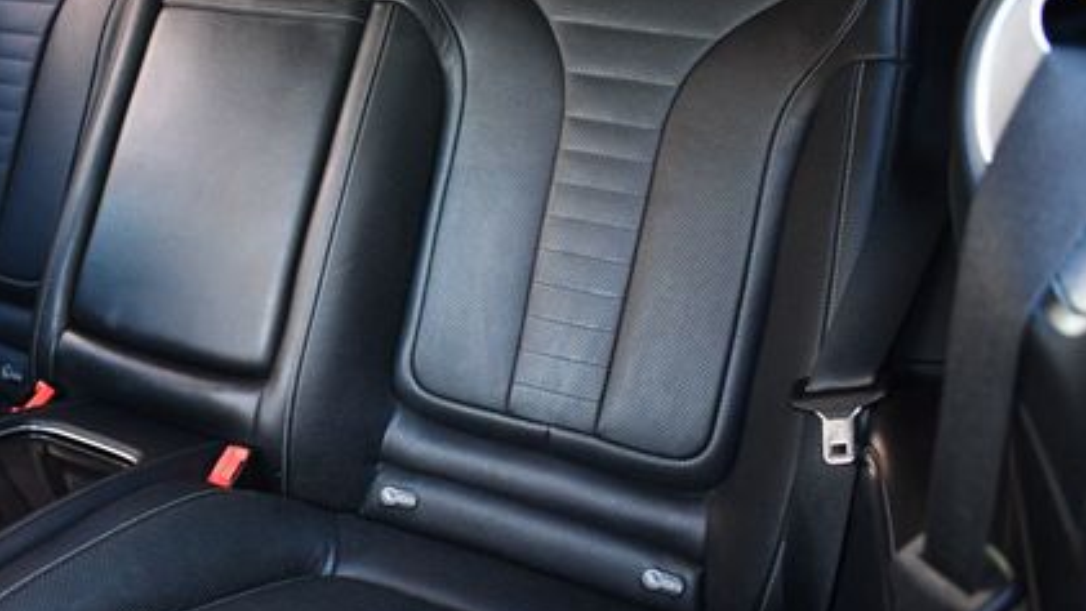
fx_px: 1238
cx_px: 281
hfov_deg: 45.8
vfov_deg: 27.6
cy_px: 224
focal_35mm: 43
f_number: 3.5
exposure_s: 1/80
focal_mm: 18
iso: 3200
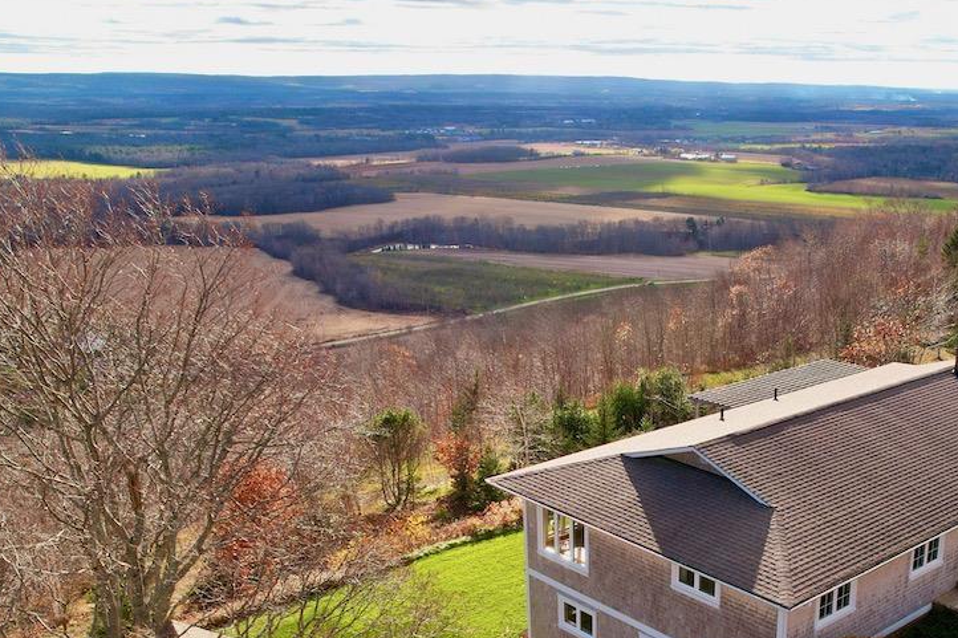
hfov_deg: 48.4
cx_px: 665
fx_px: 1038
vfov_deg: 33.4
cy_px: 493
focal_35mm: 39
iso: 120
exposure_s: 1/60.2
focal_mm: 8.38
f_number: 2.8
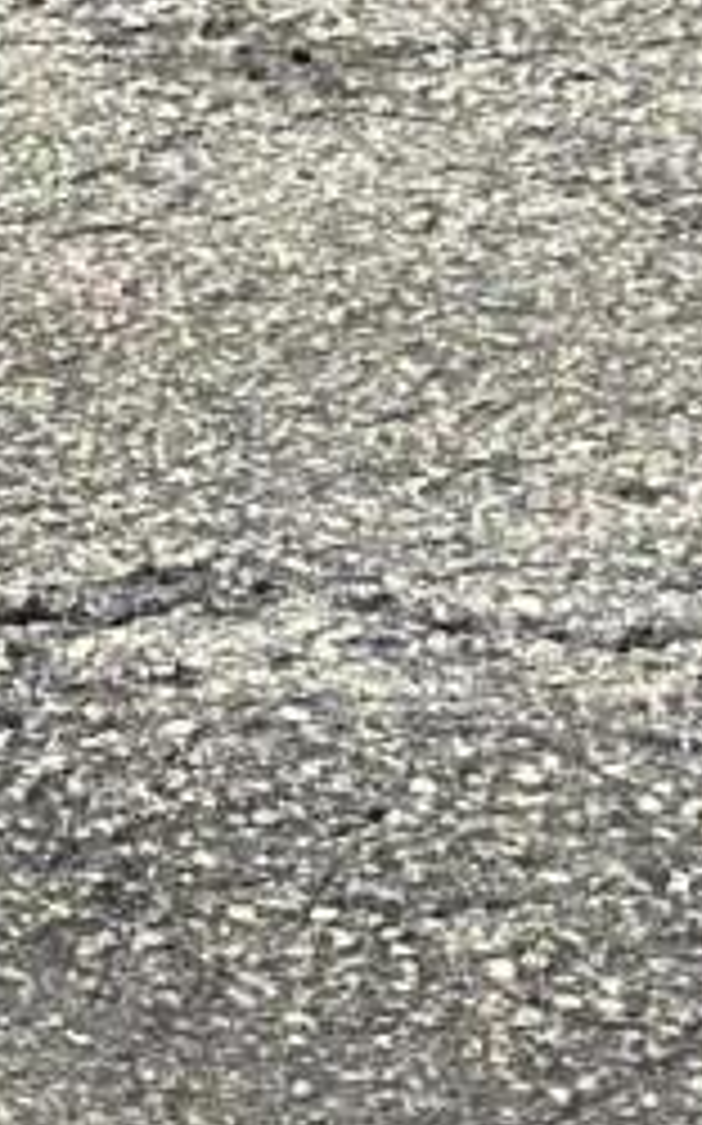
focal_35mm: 407
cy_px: -1773
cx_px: -2120
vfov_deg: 5.0
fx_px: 12473
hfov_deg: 3.1
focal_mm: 6.86
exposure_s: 1/4367
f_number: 1.78
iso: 100
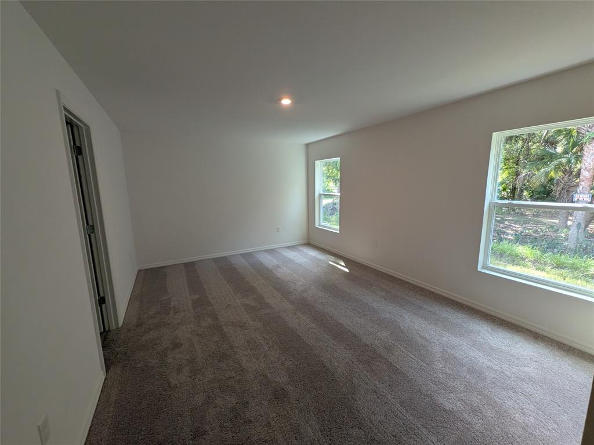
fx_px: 223
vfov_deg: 89.9
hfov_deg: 106.2
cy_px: 222
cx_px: 297
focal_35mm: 13
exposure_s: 1/120
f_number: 2.2
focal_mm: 1.54
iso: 171
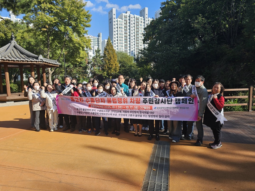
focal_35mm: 24
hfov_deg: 71.6
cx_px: 124
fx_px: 177
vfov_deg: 56.8
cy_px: 95
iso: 10
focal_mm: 6.3
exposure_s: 1/426
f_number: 1.7
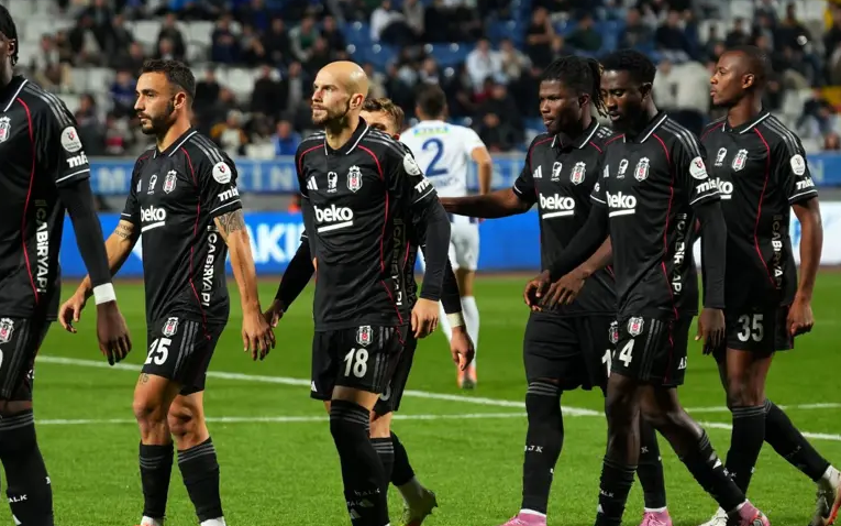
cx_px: 333
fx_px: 5111
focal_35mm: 223
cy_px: 267
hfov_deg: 9.4
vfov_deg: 5.9
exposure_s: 1/1250
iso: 1600
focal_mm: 120
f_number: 2.8
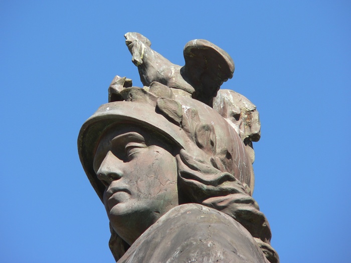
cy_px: 132
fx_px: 4380
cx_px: 176
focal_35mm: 432
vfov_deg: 3.4
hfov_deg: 4.6
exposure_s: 1/400
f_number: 4
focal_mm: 72
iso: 80
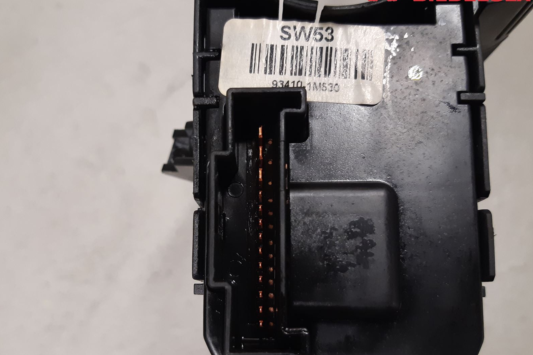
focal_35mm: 35
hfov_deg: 54.2
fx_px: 518
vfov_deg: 37.8
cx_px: 230
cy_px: 203
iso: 160
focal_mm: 3.93
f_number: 1.7
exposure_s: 1/50
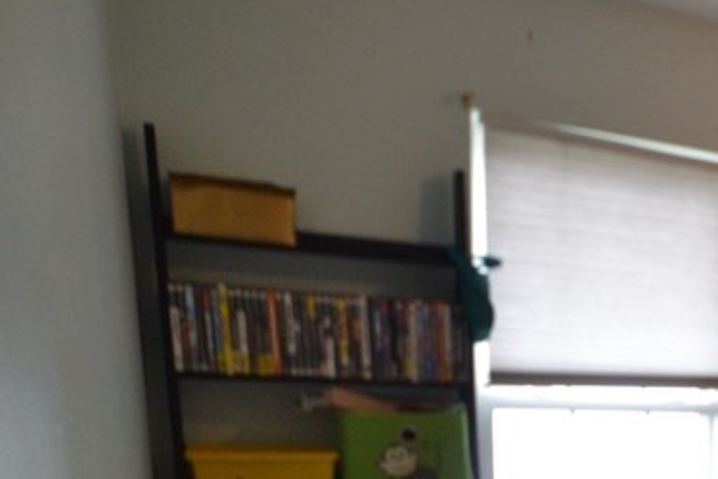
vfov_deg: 21.8
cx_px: 973
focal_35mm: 56
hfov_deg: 28.1
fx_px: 1126
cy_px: 613
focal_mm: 13
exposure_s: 1/60
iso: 720
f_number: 4.8
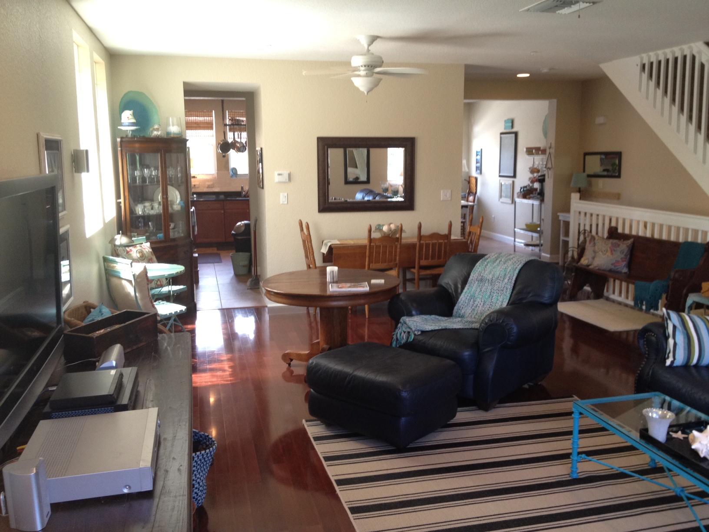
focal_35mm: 35
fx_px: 717
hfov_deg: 52.6
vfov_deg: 40.7
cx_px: 354
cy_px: 266
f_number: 2.4
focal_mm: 4.28
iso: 100
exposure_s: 1/30
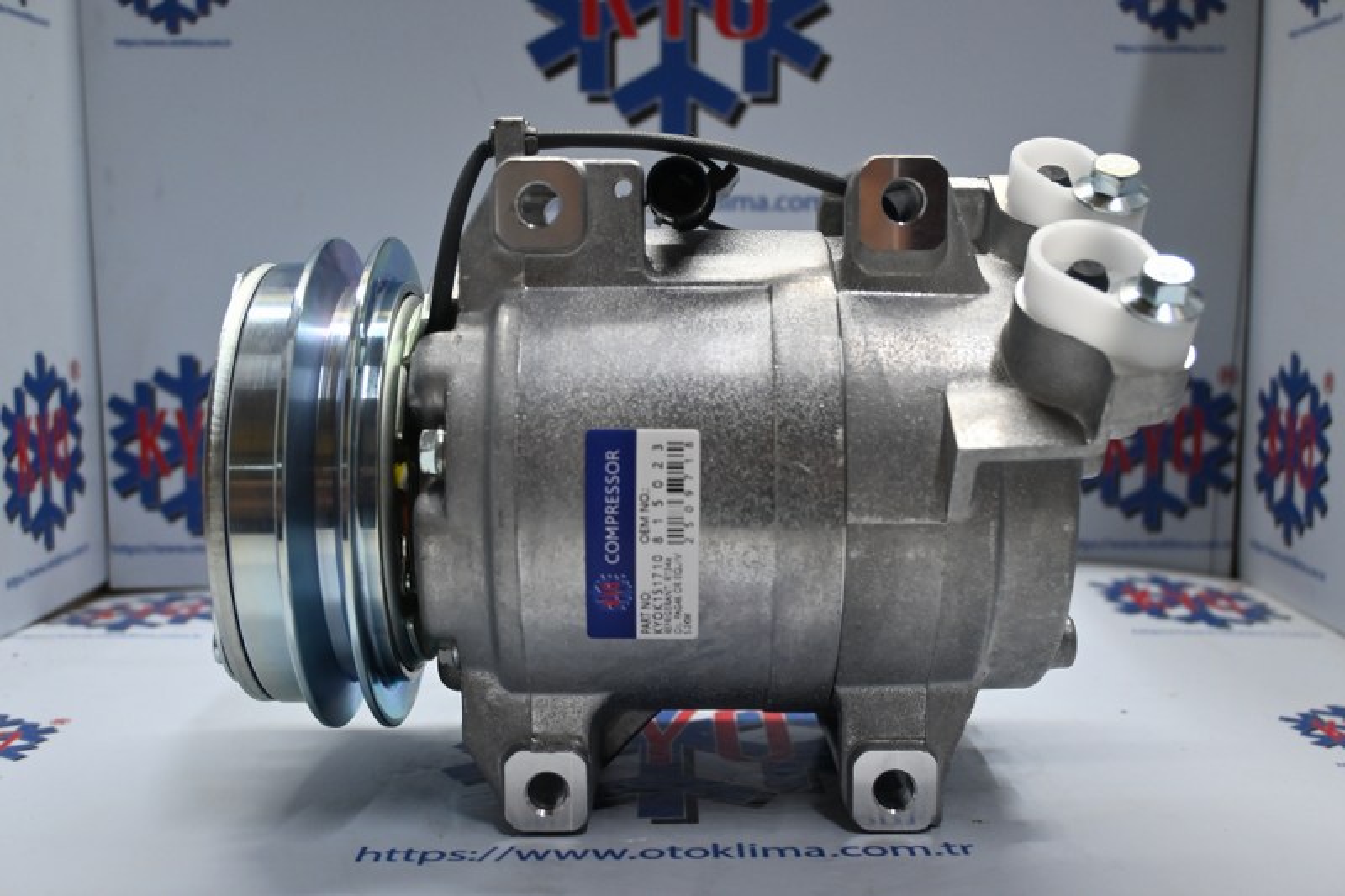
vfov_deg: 35.5
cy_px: 448
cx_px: 672
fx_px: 1401
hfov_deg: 51.3
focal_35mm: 38
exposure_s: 1/125
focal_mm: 25
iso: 1000
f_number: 4.2
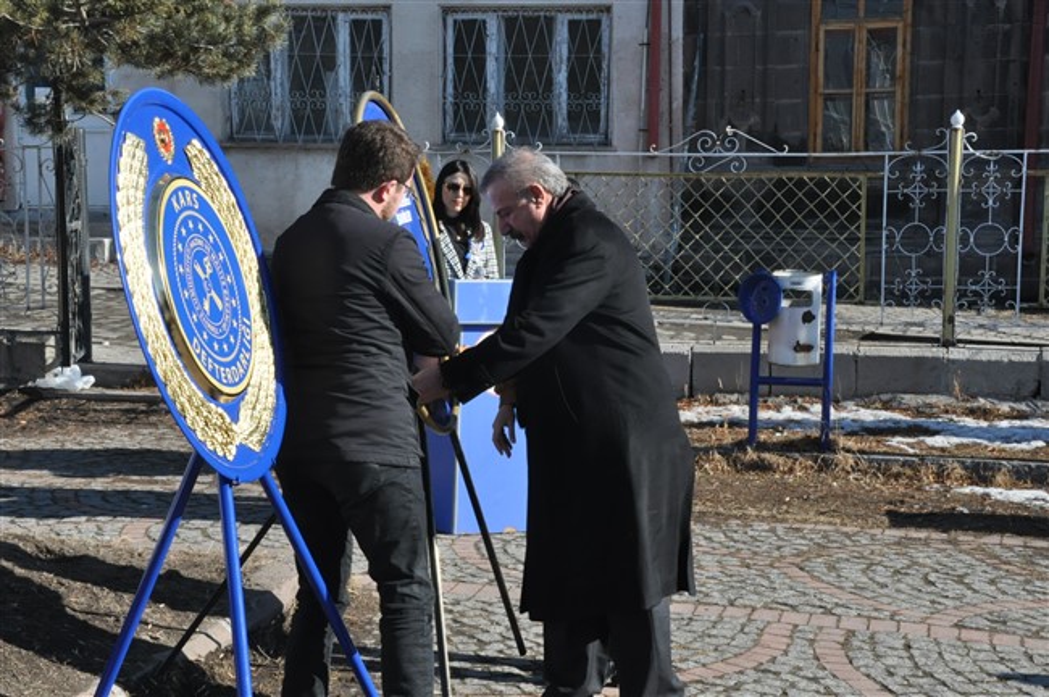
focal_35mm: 72
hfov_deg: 28.1
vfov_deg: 18.9
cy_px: 348
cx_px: 524
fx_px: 2096
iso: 1250
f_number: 18
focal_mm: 48
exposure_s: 1/320
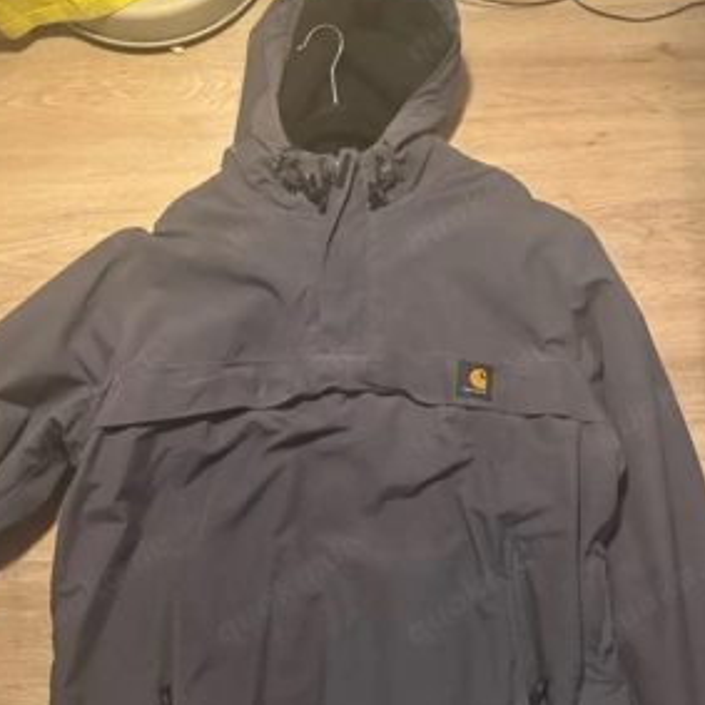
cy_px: 421
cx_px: 341
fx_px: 691
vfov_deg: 53.7
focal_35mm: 30
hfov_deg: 54.0
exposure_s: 1/33
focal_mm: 6.76
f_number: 1.78
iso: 800
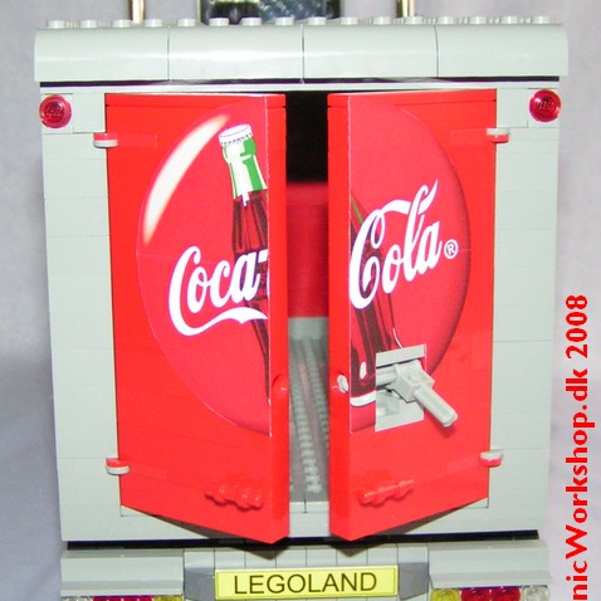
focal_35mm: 45
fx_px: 884
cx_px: 300
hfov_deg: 37.6
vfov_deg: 37.6
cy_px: 297
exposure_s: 1/40
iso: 200
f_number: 2.8
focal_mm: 5.8
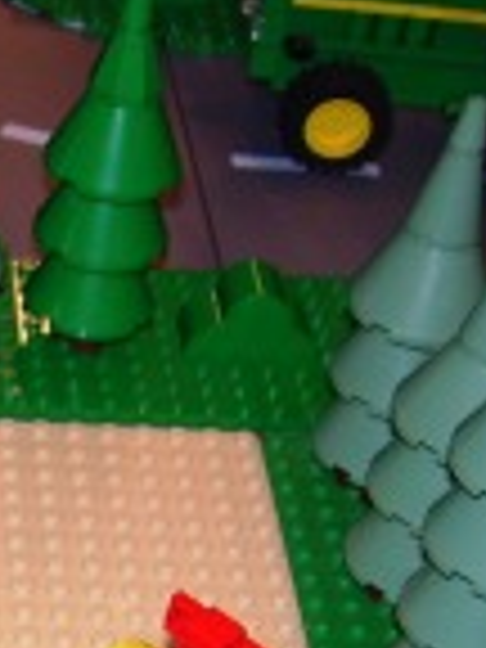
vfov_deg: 17.0
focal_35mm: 112
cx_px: -454
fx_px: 2097
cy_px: 702
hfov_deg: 11.9
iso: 80
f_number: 2.7
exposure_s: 1/60
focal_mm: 6
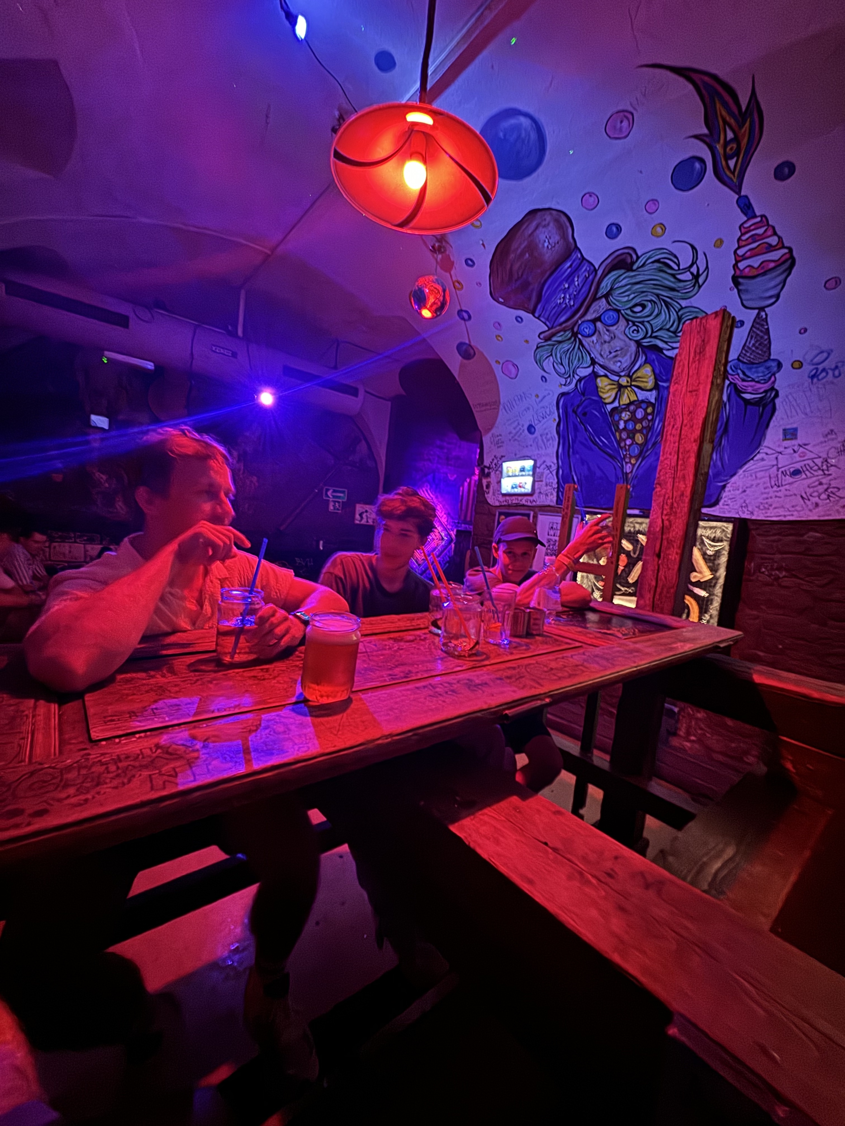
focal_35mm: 14
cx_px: 422
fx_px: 456
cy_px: 563
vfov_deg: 102.1
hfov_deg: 85.7
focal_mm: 2.22
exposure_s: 1/8
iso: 1000
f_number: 2.2
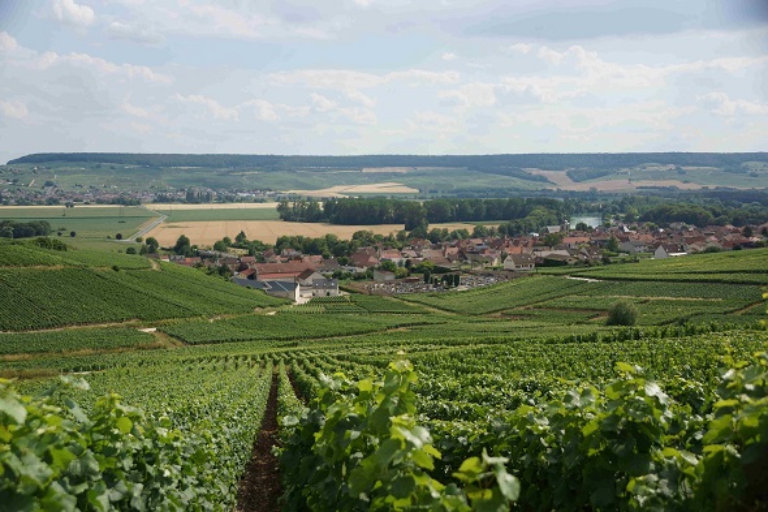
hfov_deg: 49.6
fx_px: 832
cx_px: 384
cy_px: 256
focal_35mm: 39
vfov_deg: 34.2
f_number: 4
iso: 125
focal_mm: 26
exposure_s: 1/2000
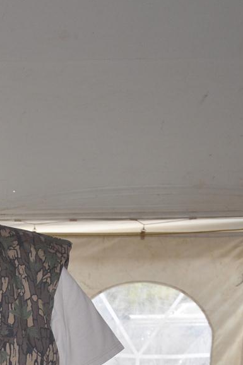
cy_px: 297
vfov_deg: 17.2
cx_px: -136
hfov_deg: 11.1
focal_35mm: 118
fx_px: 1195
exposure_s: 1/200
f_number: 4
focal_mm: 28
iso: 360
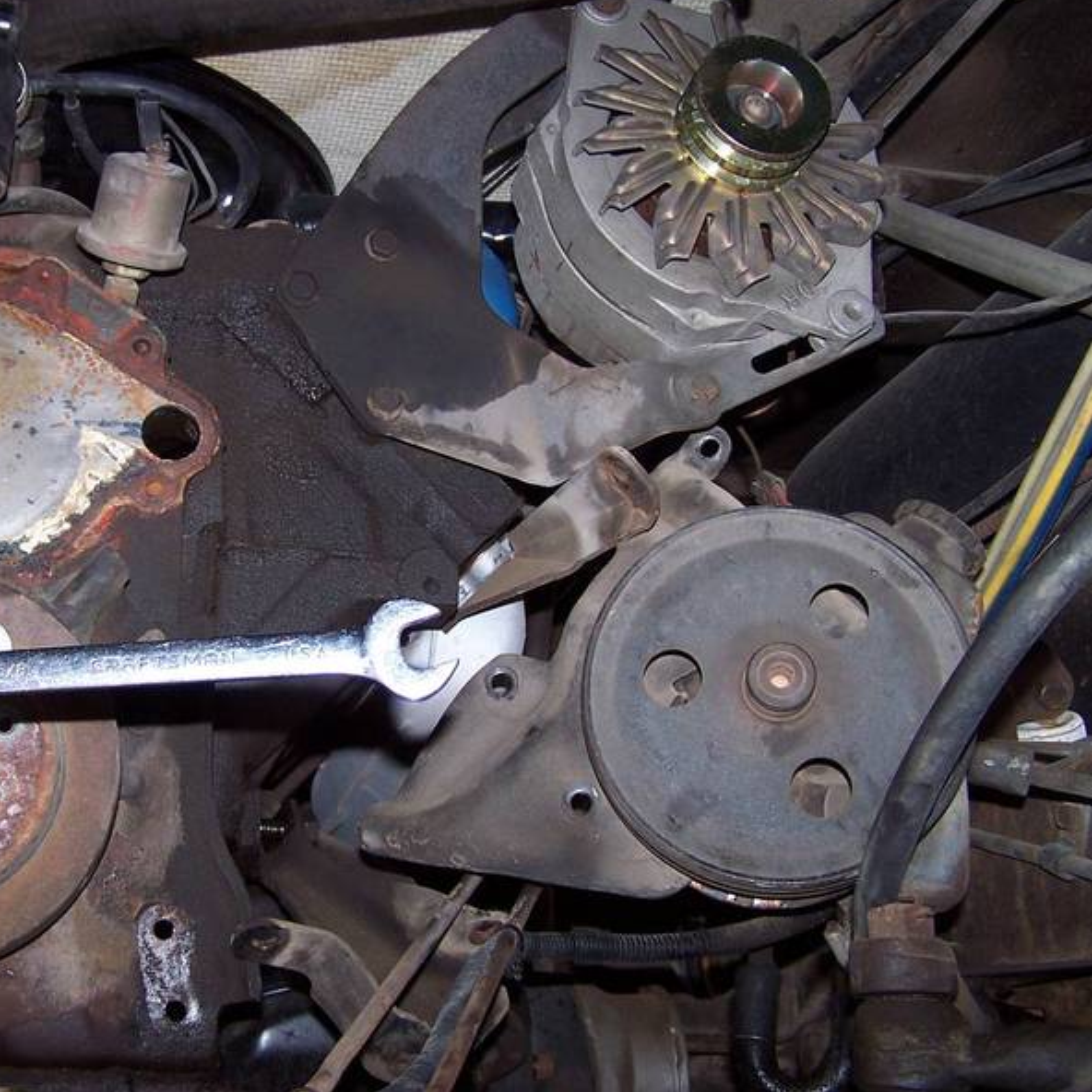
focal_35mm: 46
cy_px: 535
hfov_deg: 36.3
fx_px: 1642
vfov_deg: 36.8
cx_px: 347
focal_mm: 6.3
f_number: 2.8
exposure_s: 1/60
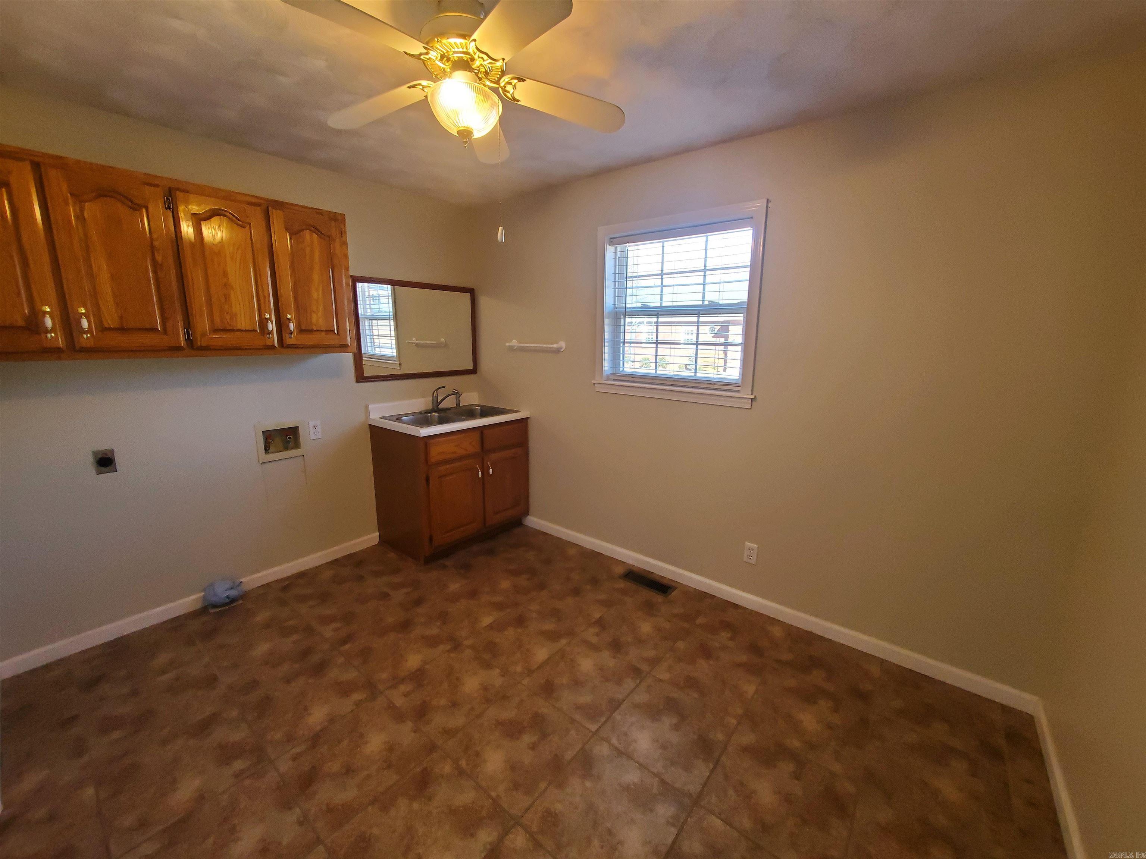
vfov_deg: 89.9
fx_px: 430
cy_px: 430
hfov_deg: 106.2
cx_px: 573
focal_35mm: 13
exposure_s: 1/60
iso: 320
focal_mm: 1.8
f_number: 2.2
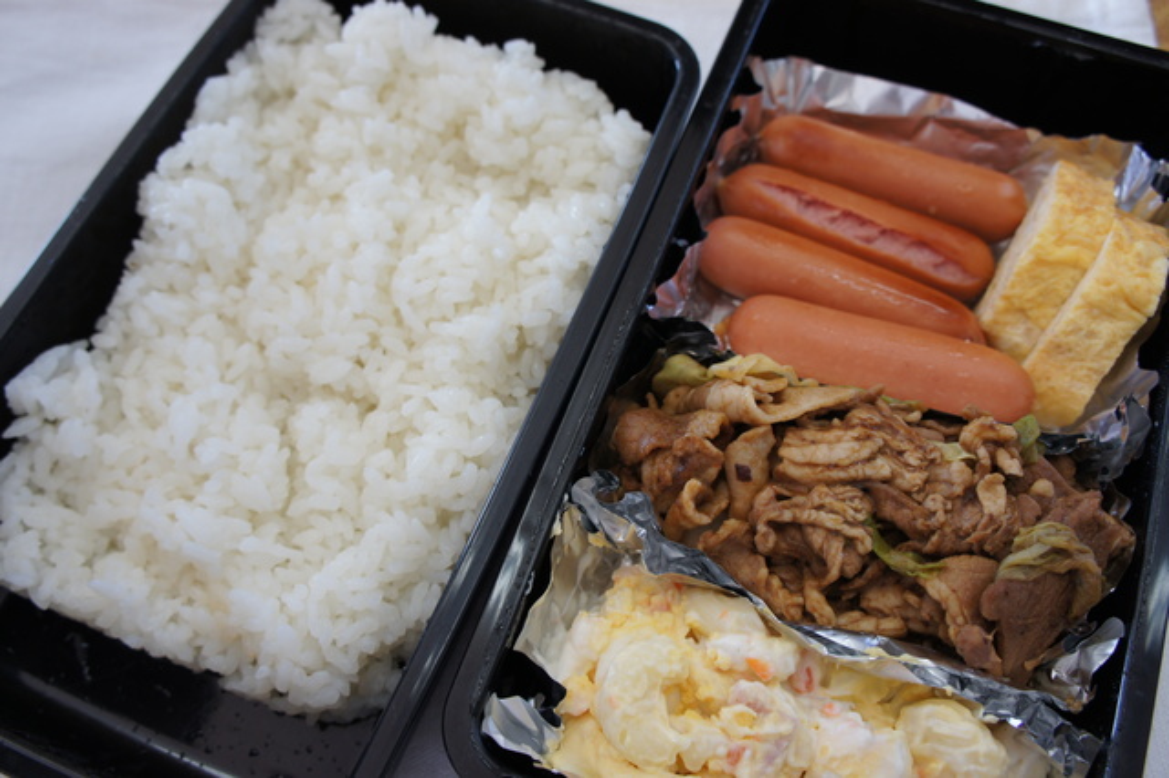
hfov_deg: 62.0
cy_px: 389
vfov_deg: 43.6
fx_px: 974
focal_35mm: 30
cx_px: 584
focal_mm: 20
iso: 200
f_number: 5.6
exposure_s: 1/60
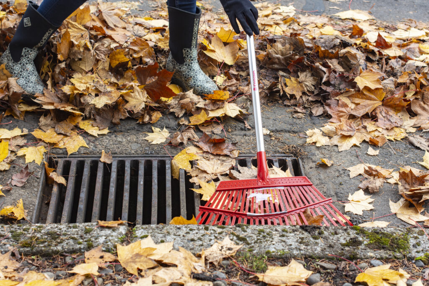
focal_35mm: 75
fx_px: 894
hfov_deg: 27.0
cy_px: 143
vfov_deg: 18.2
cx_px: 214
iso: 400
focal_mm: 50
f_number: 5.6
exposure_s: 1/200
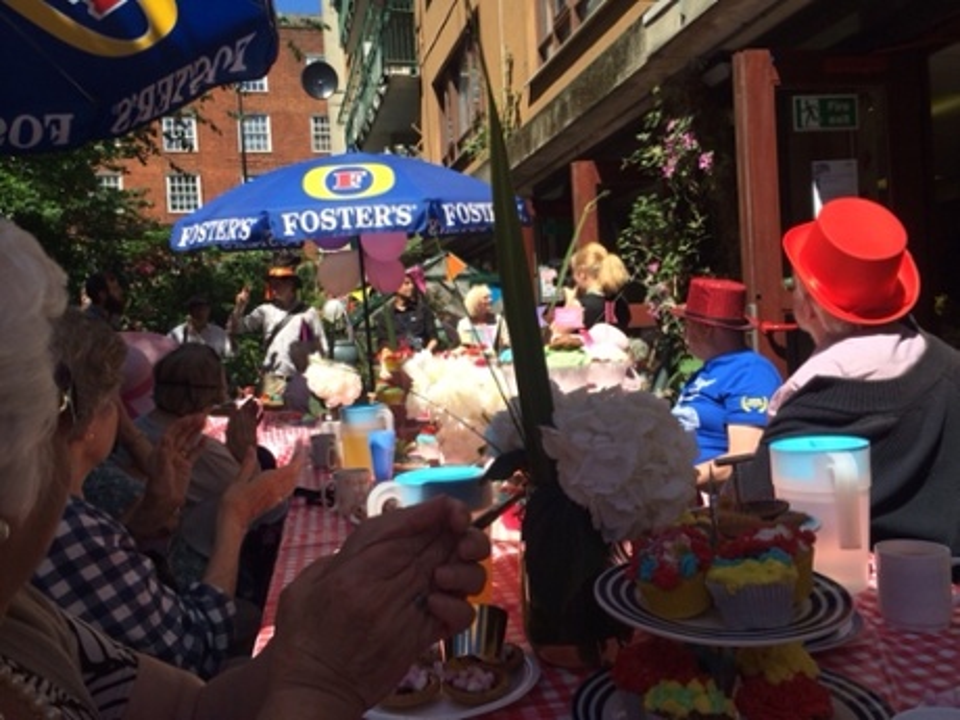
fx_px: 832
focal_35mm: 30
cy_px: 360
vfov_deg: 46.8
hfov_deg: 60.0
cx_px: 480
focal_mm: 4.12
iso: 32
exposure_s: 1/1466
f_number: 2.2
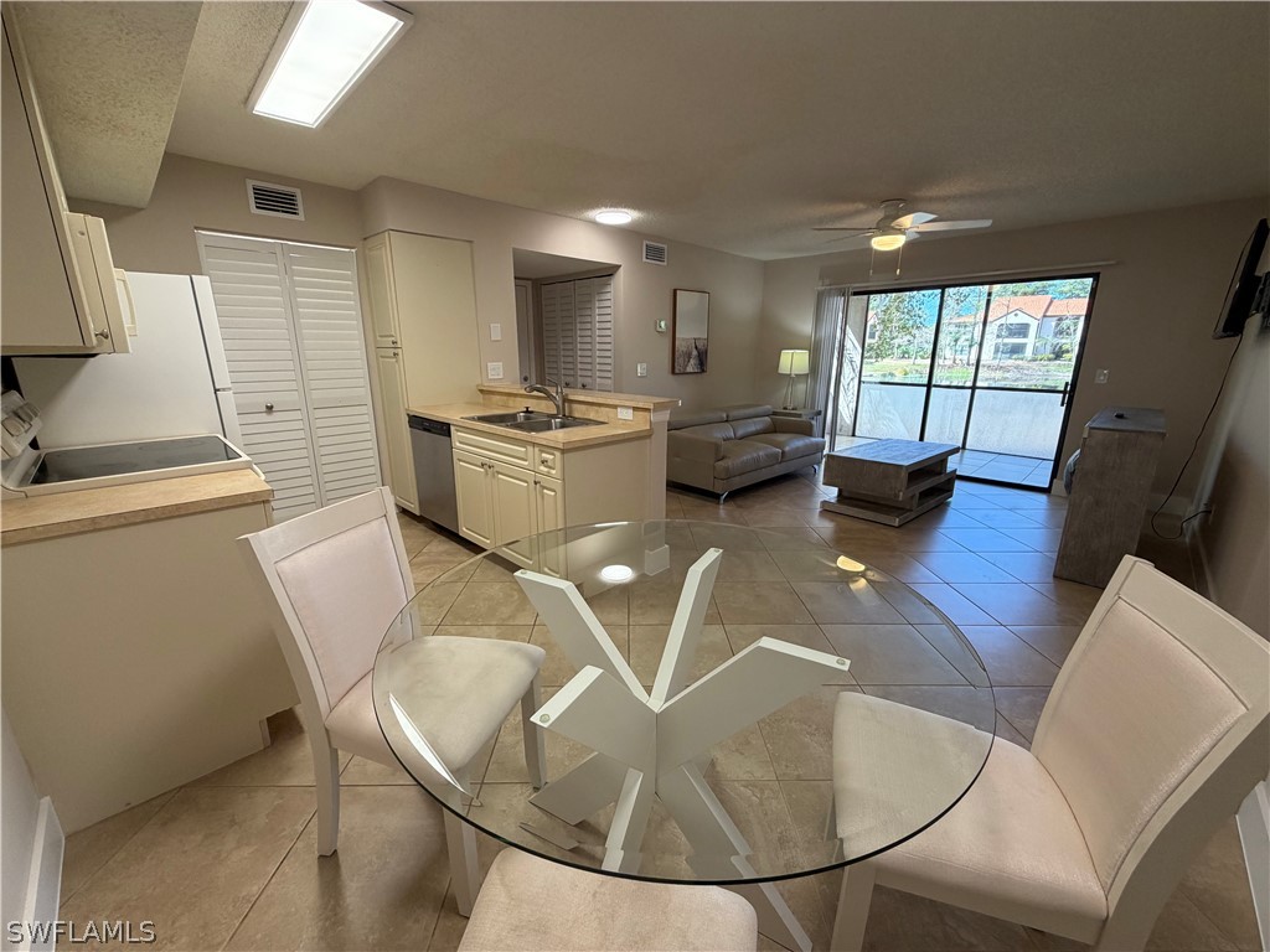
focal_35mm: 14
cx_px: 635
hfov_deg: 102.1
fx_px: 514
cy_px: 476
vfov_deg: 85.7
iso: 160
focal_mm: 2.22
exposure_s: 1/120
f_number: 2.2
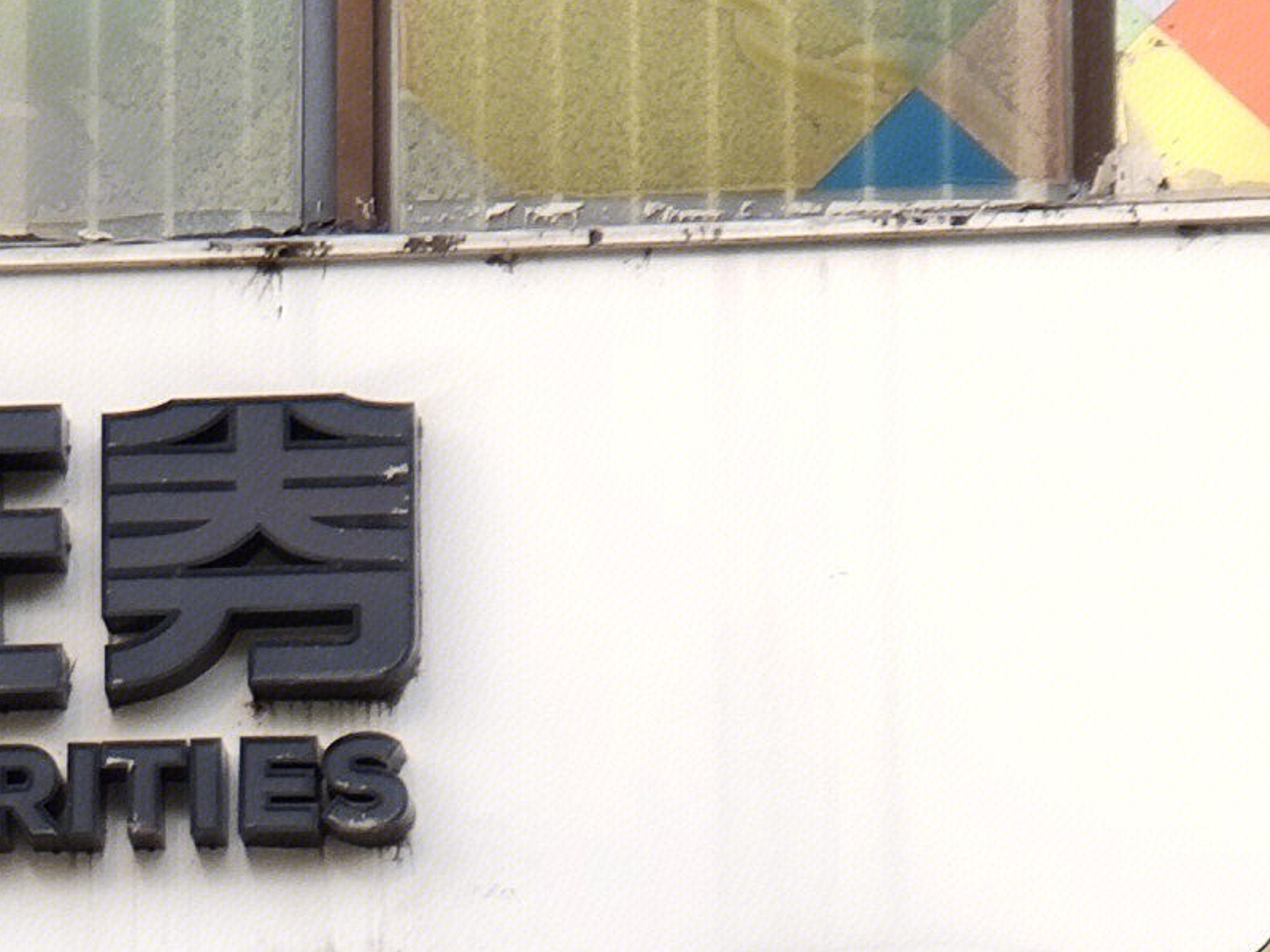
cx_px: -200
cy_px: 2015
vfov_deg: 5.6
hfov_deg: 7.6
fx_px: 9539
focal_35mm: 260
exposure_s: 1/139
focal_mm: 6.22
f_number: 2.2
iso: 100
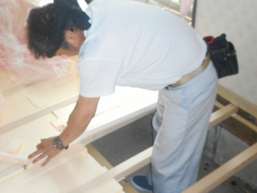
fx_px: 371
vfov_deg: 29.1
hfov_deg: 38.1
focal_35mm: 50
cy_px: 87
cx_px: 143
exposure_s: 1/25
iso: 450
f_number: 3.7
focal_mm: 4.5
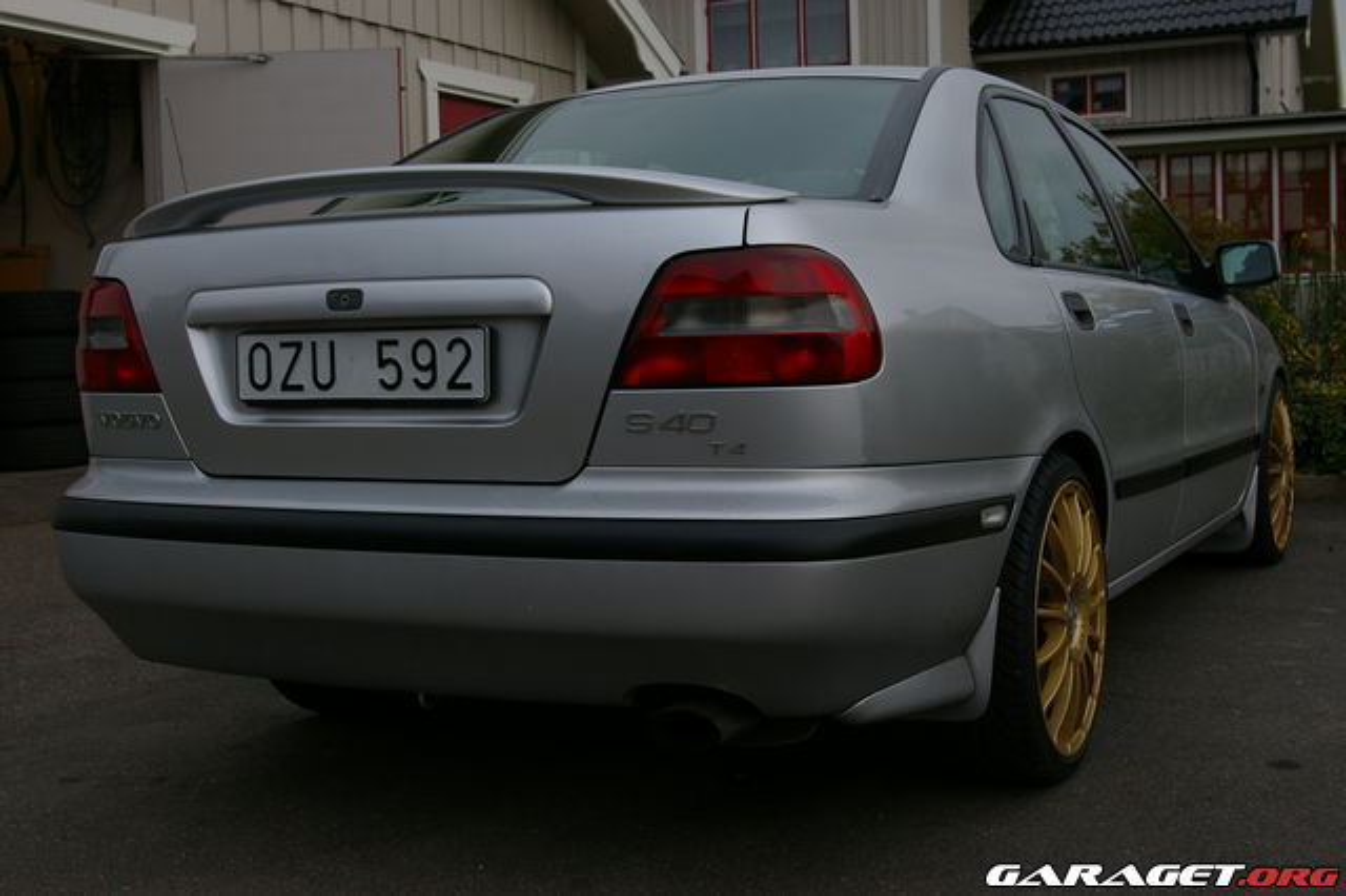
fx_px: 1719
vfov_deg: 29.2
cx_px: 673
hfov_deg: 42.8
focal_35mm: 46
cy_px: 448
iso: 200
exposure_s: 1/90
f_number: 6.7
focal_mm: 31
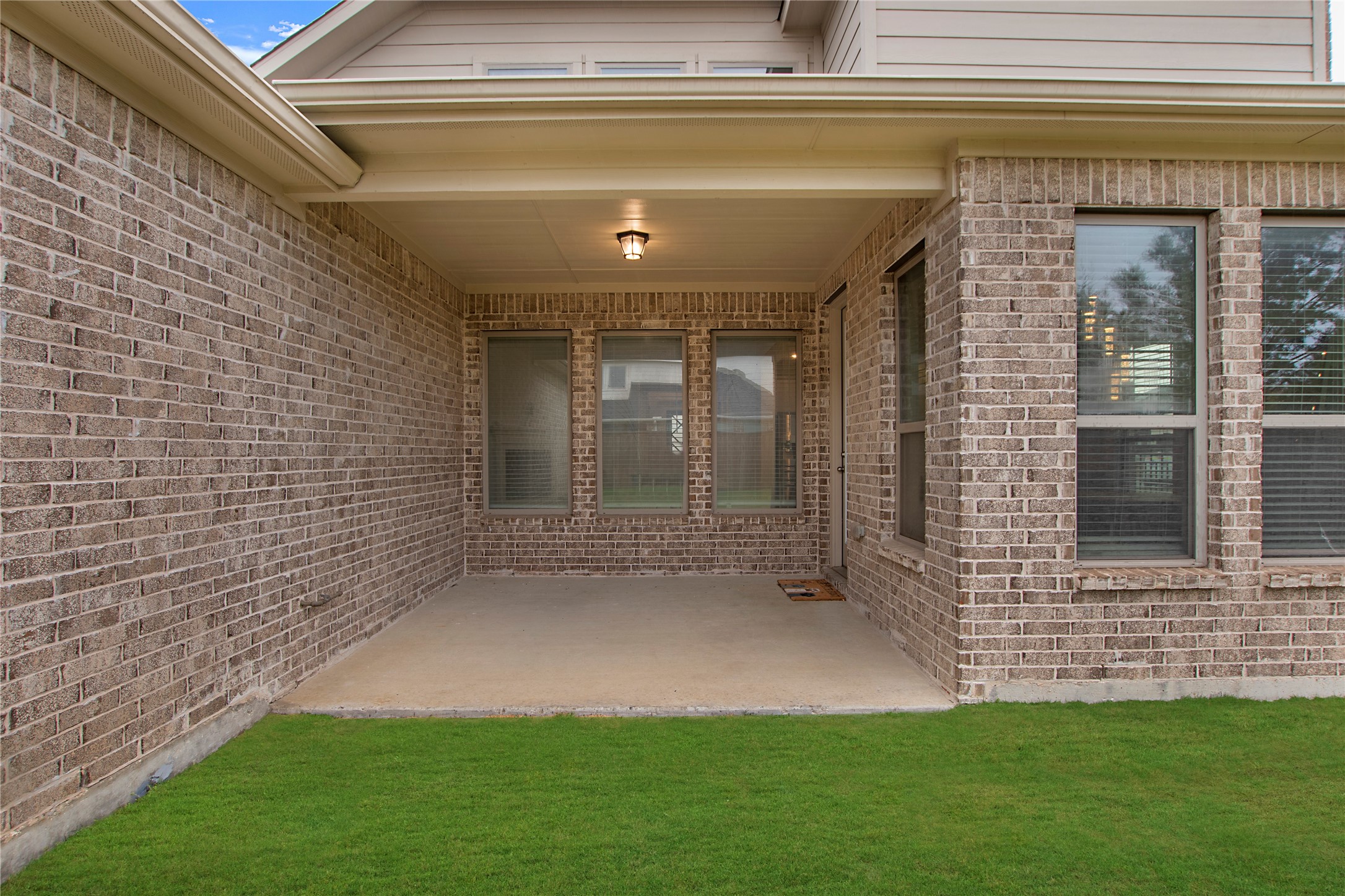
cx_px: 672
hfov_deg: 96.7
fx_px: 598
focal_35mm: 16
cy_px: 448
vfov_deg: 73.7
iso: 100
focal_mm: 11
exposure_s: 1/15
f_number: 8
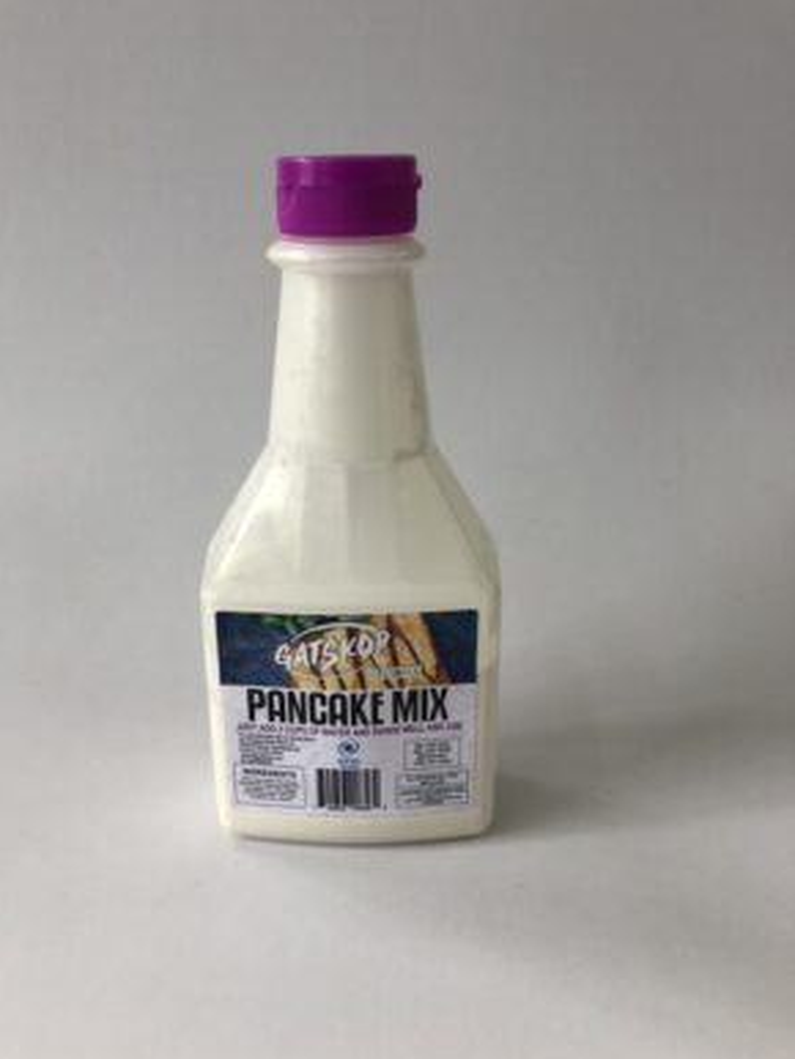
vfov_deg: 61.6
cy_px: 540
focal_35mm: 29
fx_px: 887
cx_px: 387
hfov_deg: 48.3
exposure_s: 1/100
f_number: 1.8
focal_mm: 3.99
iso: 25
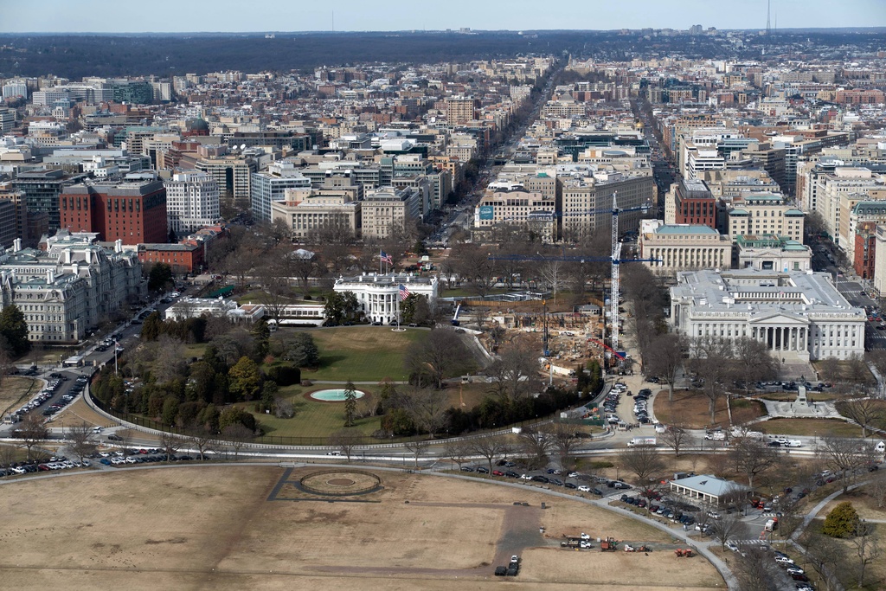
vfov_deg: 19.5
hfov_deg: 28.8
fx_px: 1723
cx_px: 443
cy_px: 296
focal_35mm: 70
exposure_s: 1/1600
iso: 100
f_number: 3.5
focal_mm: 70
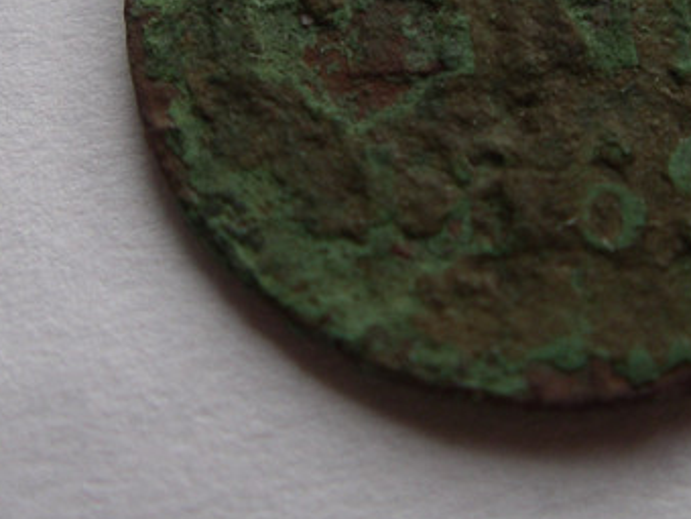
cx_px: 401
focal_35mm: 116
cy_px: -57
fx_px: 2316
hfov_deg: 17.0
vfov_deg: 12.5
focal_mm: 7.8
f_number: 2.8
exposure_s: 1/100
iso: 80
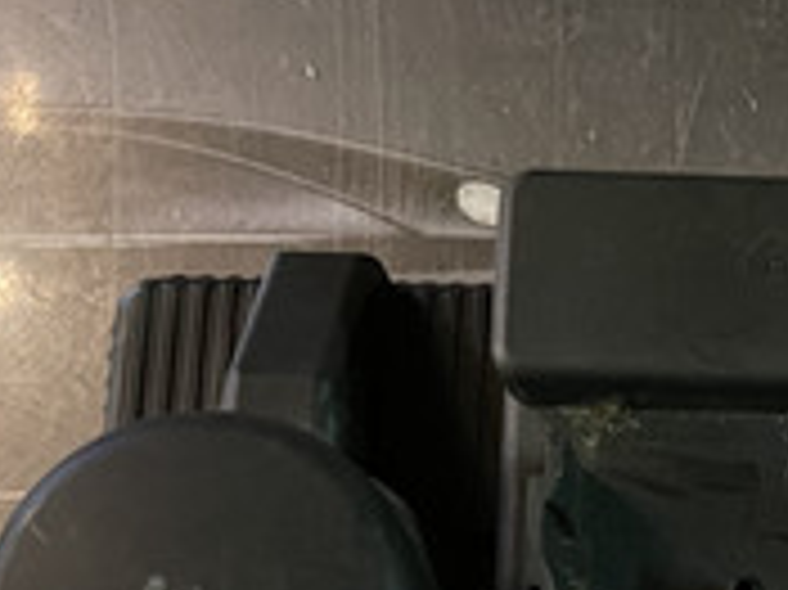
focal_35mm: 95
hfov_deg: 19.3
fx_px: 2161
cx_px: 977
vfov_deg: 15.0
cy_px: 694
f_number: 1.6
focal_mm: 5.1
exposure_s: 1/25
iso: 640
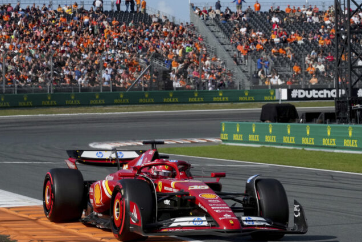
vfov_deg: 8.3
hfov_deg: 12.5
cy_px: 72
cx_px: 199
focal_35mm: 165
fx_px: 1659
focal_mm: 105
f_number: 14
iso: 1600
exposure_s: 1/2500
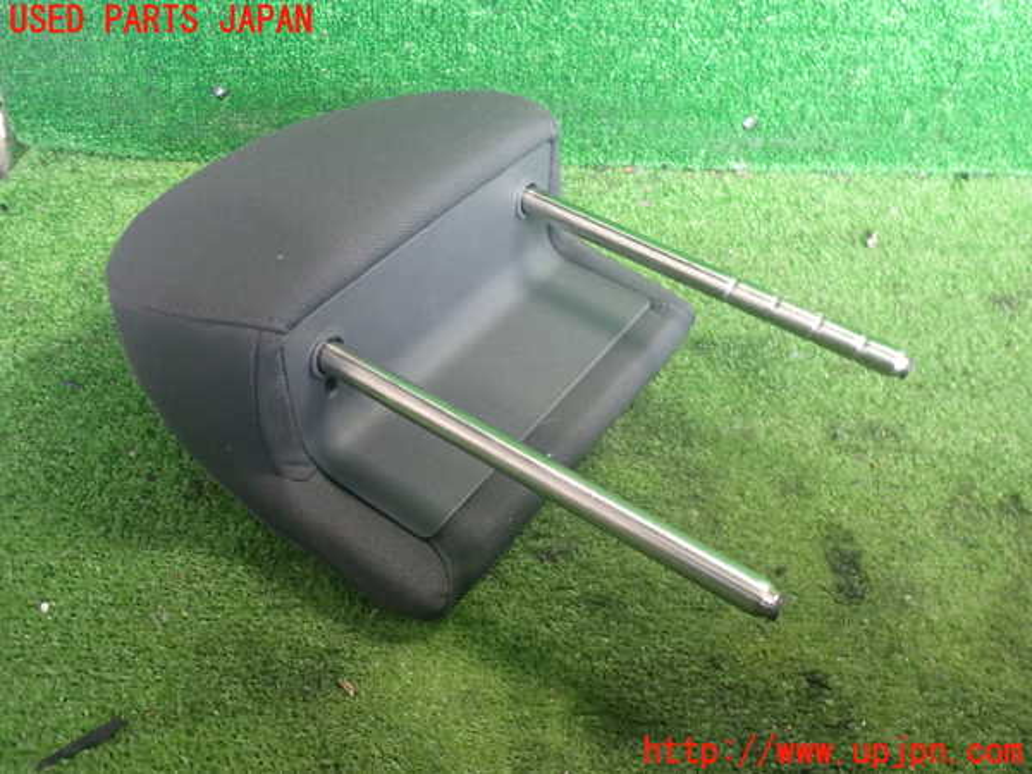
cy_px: 387
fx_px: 894
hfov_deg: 60.0
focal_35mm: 30
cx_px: 516
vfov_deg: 46.8
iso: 500
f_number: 2.3
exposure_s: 1/30
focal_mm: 5.4
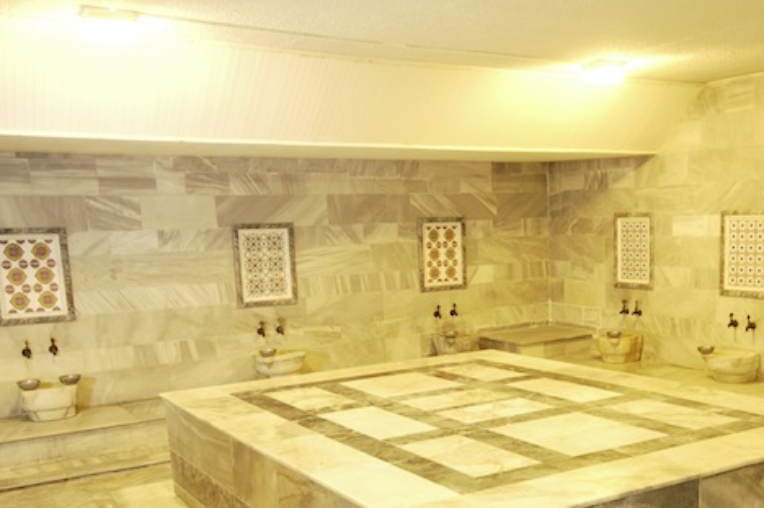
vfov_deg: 32.1
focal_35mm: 41
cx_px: 516
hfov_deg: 46.6
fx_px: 869
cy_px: 367
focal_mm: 16
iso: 100
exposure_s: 10
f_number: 7.1
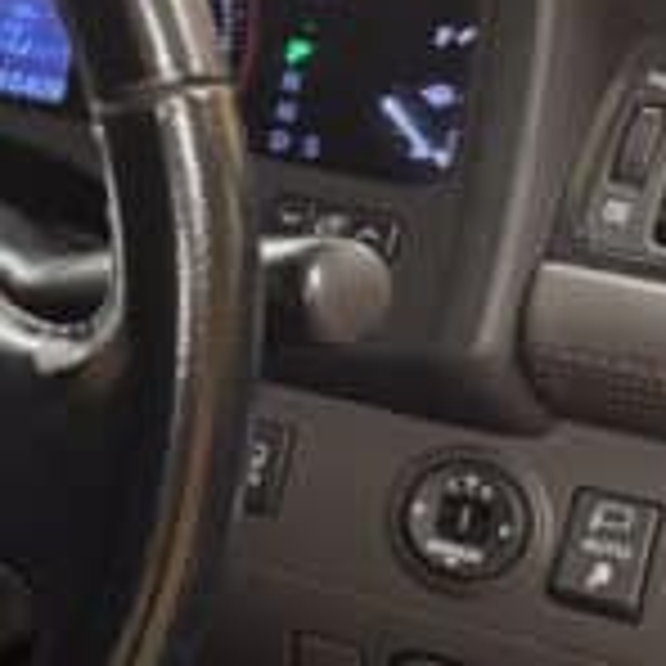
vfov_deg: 15.0
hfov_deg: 13.2
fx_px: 2503
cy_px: 72
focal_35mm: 115
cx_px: -652
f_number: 1.78
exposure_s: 1/50
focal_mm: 6.76
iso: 160
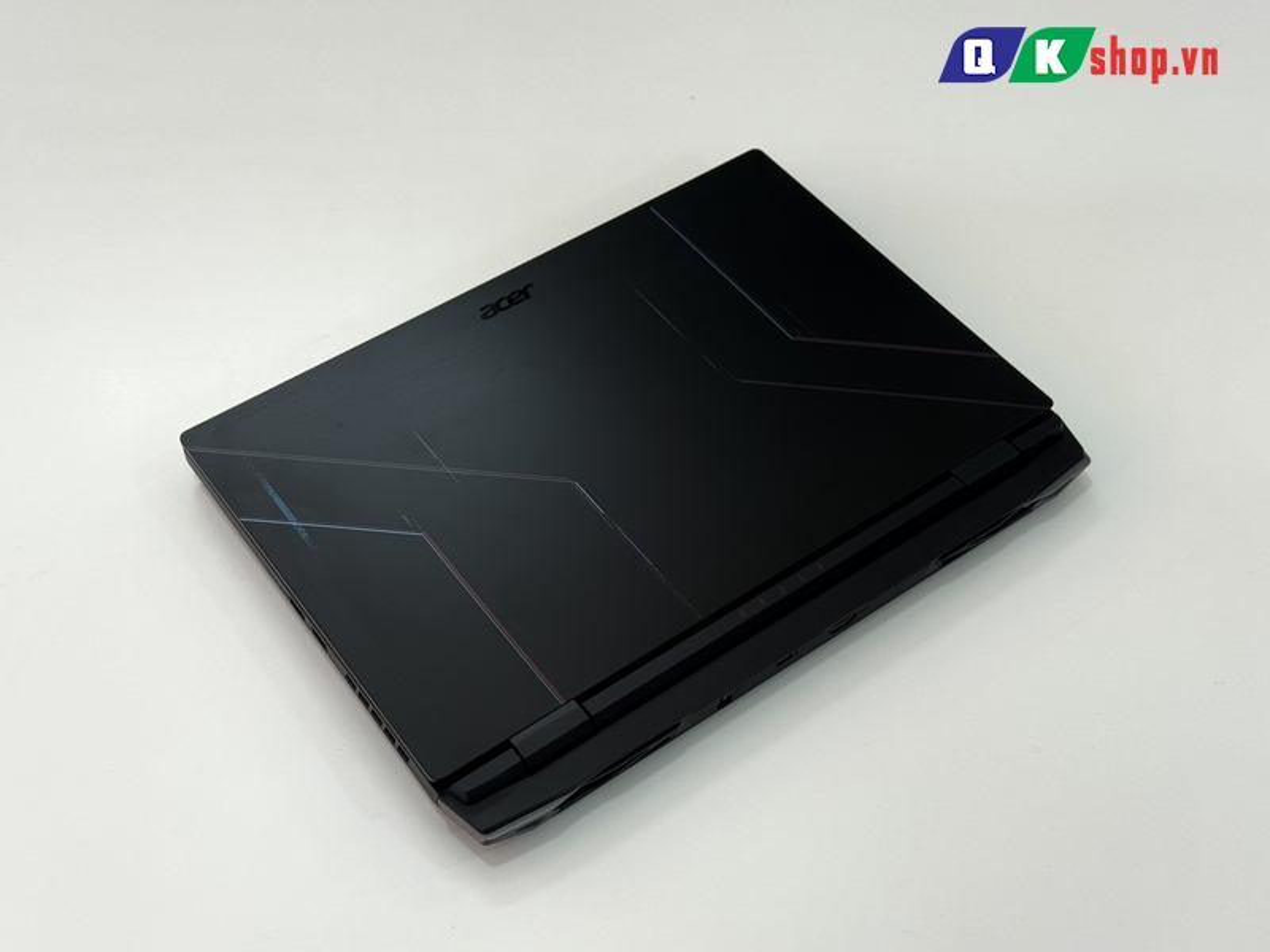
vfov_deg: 30.3
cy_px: 476
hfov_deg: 39.7
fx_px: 1761
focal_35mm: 48
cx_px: 635
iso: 50
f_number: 1.78
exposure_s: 1/121
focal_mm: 6.76
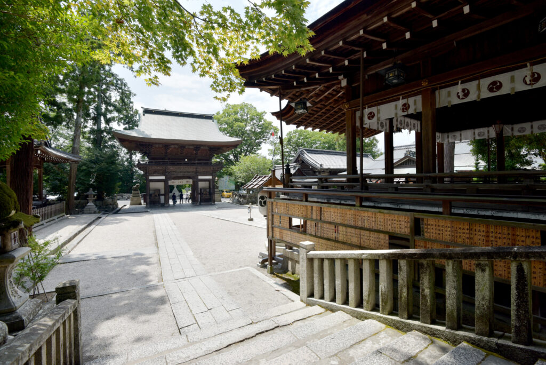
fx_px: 243
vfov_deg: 73.8
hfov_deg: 96.7
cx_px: 273
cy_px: 182
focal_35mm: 16
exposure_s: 1/500
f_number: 8
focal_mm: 16
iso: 200
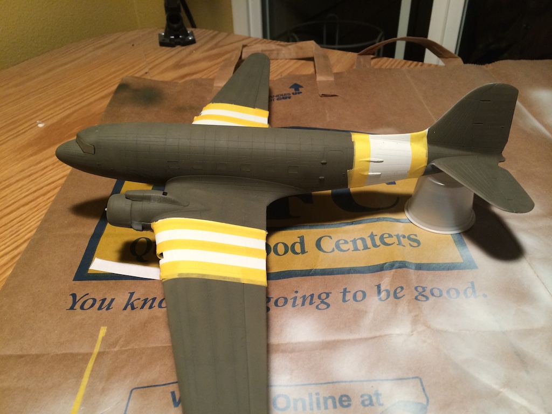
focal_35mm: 30
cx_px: 276
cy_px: 207
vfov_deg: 46.8
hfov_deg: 60.0
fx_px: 478
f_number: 2.2
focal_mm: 4.12
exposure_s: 1/30
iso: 64
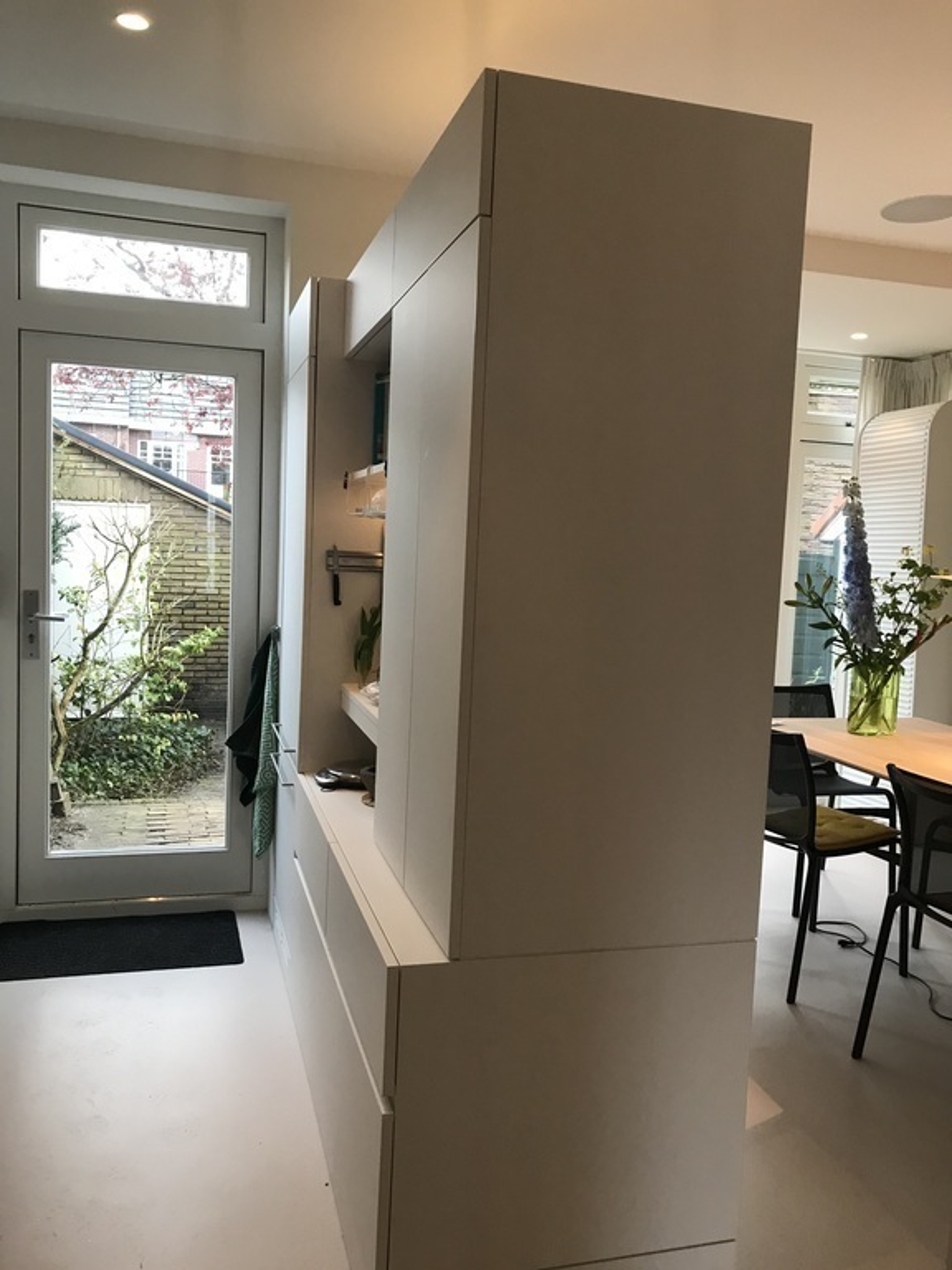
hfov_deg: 49.7
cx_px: 476
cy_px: 635
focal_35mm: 28
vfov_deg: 63.4
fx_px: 1027
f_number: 1.8
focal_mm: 3.99
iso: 40
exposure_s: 1/20
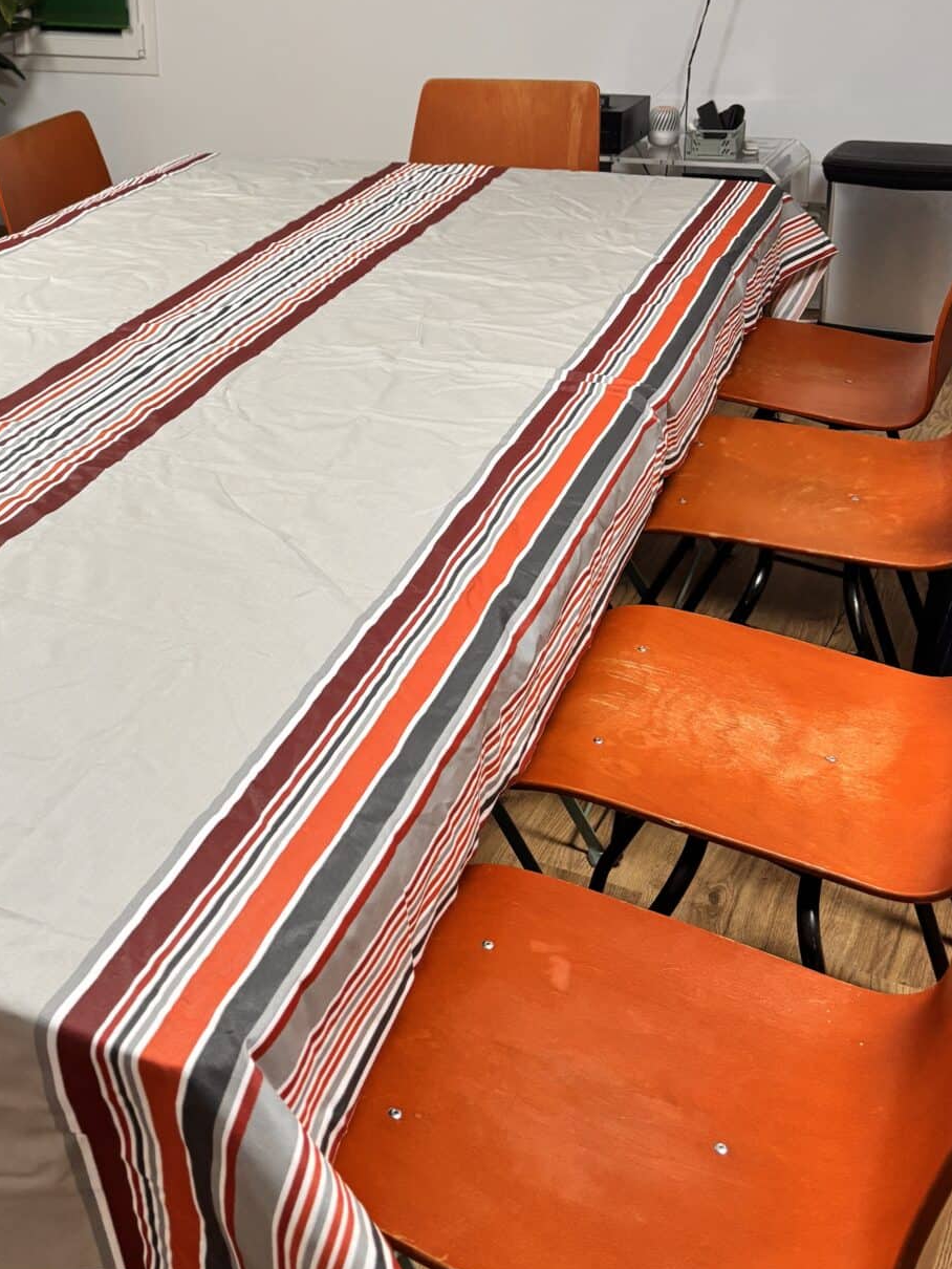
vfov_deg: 42.0
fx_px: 1613
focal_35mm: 44
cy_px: 358
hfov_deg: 31.8
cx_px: 164
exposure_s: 1/73
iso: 125
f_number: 1.6
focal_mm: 5.96
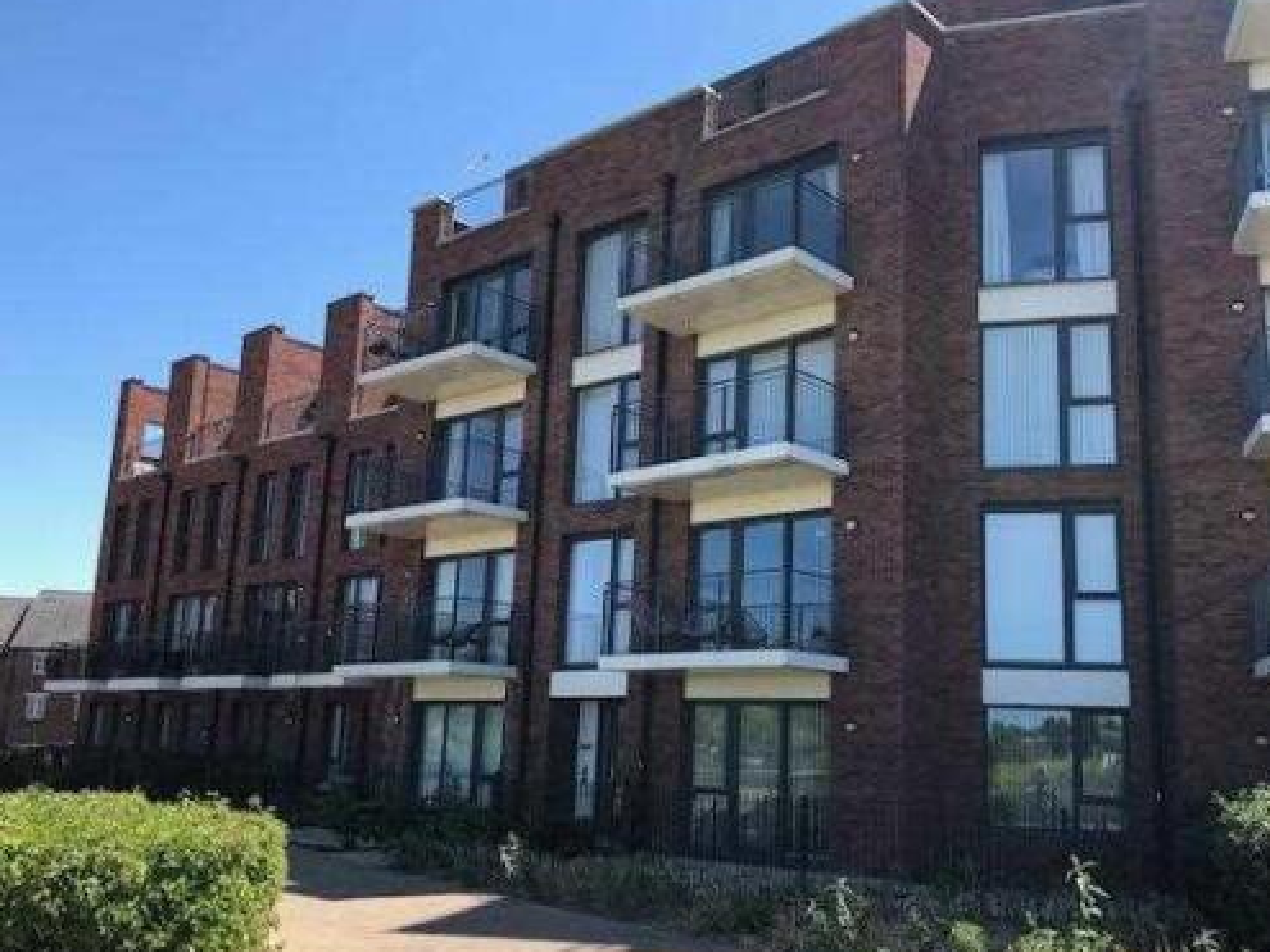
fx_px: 1210
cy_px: 525
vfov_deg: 42.9
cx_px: 702
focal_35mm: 33
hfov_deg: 55.3
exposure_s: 1/706
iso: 20
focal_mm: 3.99
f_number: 1.8
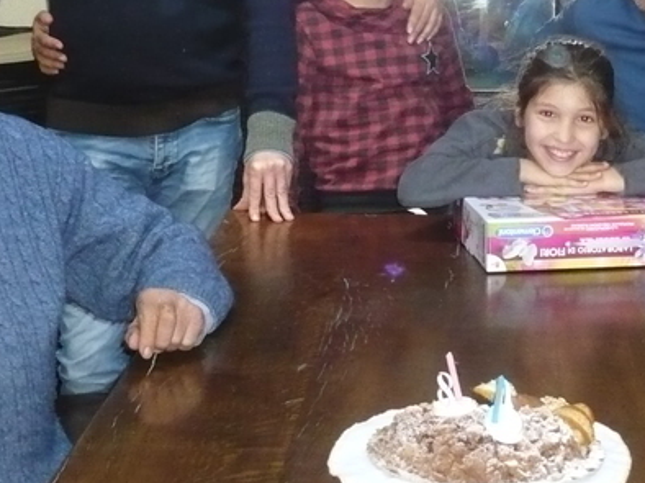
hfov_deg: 21.5
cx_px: 411
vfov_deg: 16.1
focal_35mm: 91
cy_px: 108
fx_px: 1695
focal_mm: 5.8
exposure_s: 1/30
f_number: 2.8
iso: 500
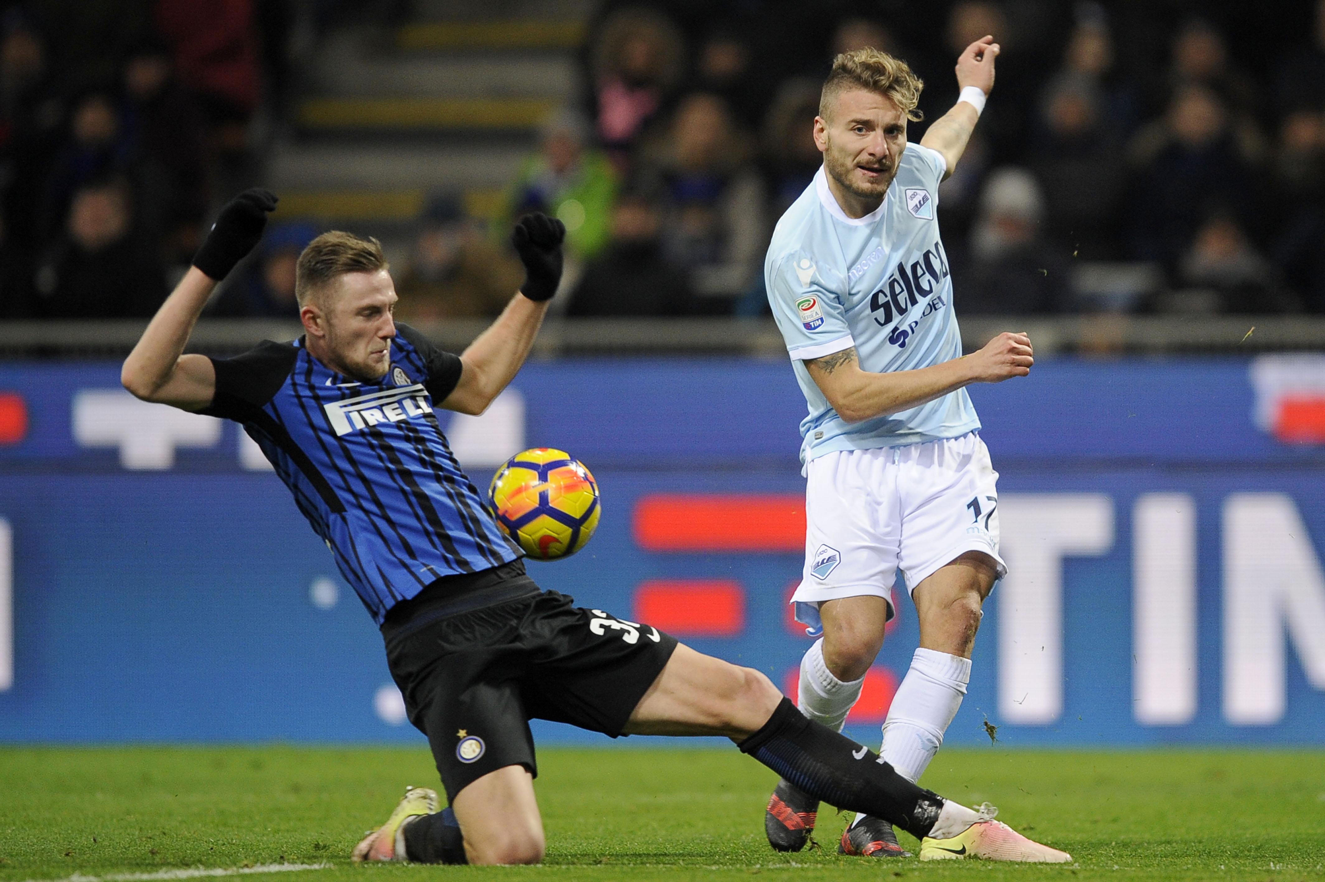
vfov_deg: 3.4
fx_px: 14713
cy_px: 441
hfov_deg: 5.2
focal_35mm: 400
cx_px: 662
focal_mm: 400
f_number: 2.8
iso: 1600
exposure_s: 1/1000
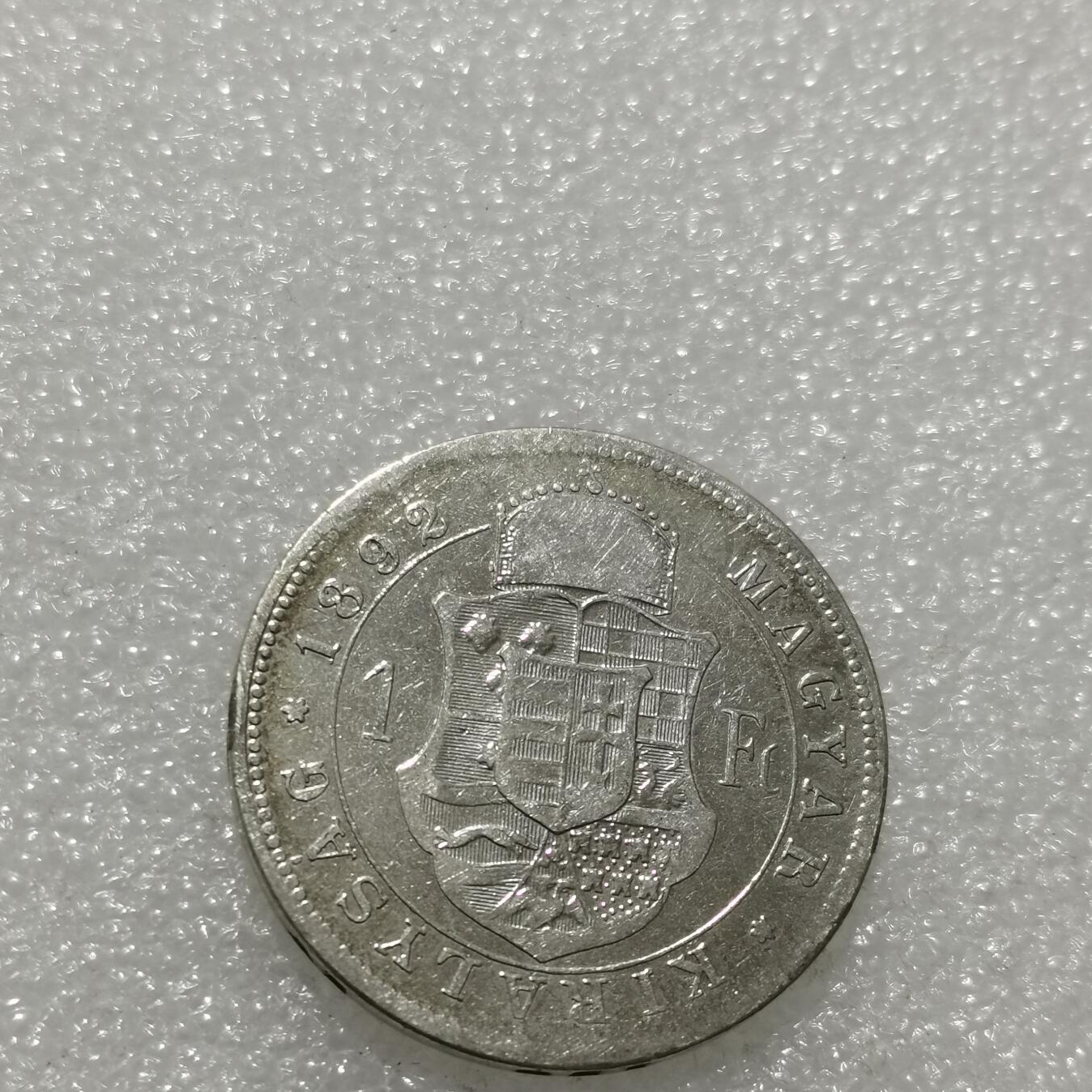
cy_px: 632
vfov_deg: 24.0
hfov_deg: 24.0
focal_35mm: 72
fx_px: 2570
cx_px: 546
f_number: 1.8
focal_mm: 5.58
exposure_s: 1/90
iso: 80
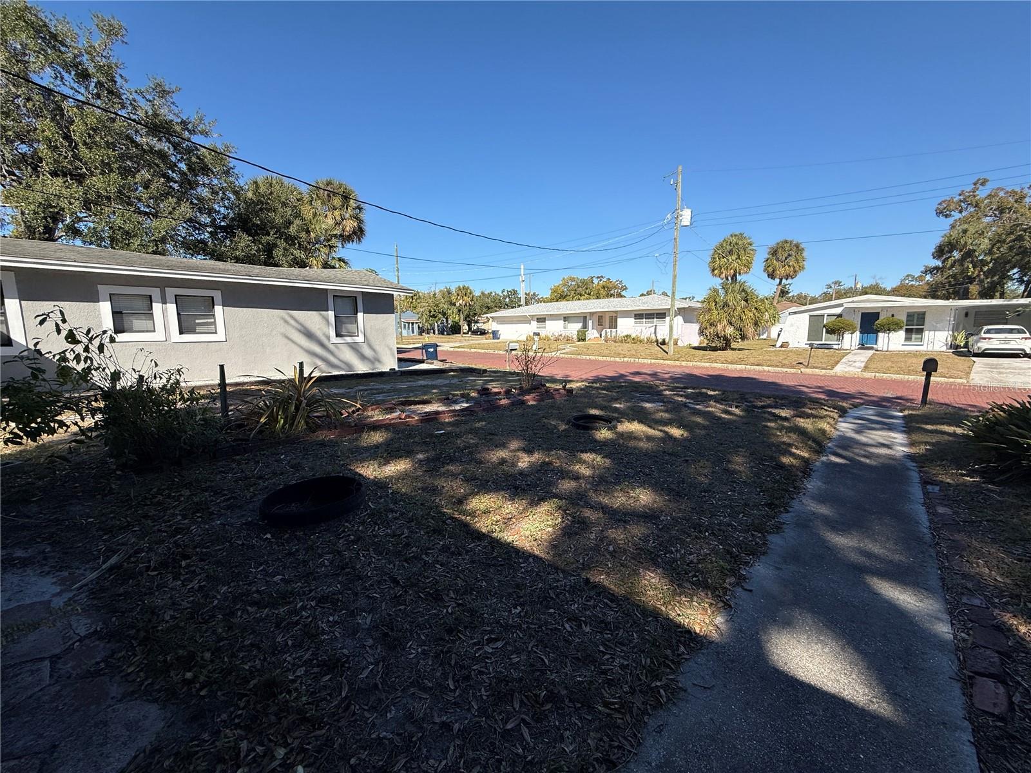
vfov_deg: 85.7
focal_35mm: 14
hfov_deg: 102.1
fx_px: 417
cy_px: 386
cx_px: 516
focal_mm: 2.22
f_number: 2.2
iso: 50
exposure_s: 1/1464
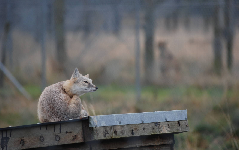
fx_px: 1951
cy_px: 77
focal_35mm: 300
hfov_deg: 7.0
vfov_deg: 4.4
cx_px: 119
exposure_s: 1/500
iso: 320
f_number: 5
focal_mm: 195
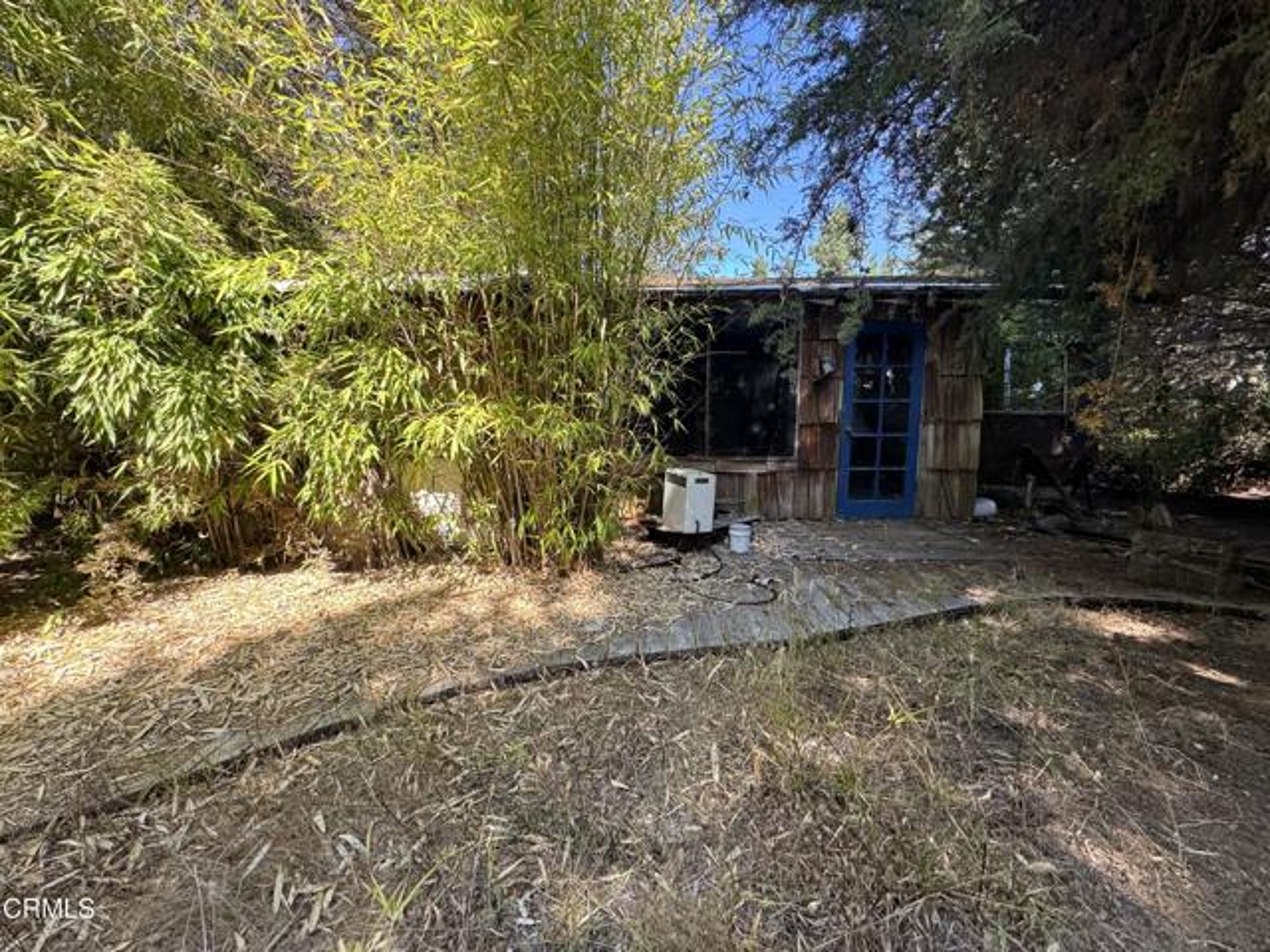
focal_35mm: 14
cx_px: 635
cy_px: 476
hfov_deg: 102.1
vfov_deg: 85.7
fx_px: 514
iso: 40
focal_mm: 2.22
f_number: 2.2
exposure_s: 1/115
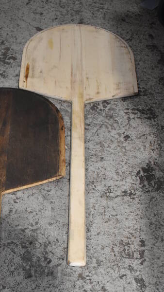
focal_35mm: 60
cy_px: 214
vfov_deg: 34.4
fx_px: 462
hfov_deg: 19.8
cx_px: 20
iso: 2200
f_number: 4
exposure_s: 1/125
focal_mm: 25
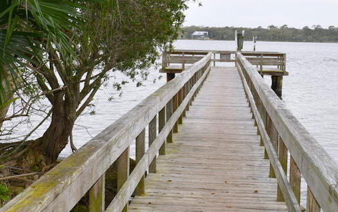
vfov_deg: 16.9
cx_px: 188
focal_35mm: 77
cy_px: 58
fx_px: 710
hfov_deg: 26.8
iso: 100
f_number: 5
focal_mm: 32
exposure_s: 1/250
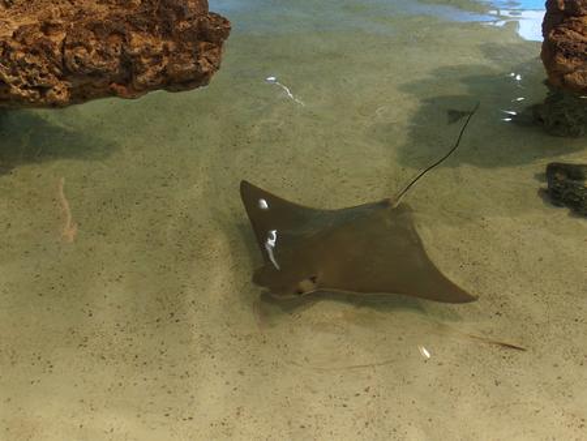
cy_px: 220
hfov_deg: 44.8
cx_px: 294
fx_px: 713
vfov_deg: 34.4
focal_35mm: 42
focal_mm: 9
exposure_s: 1/40
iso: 320
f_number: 2.8
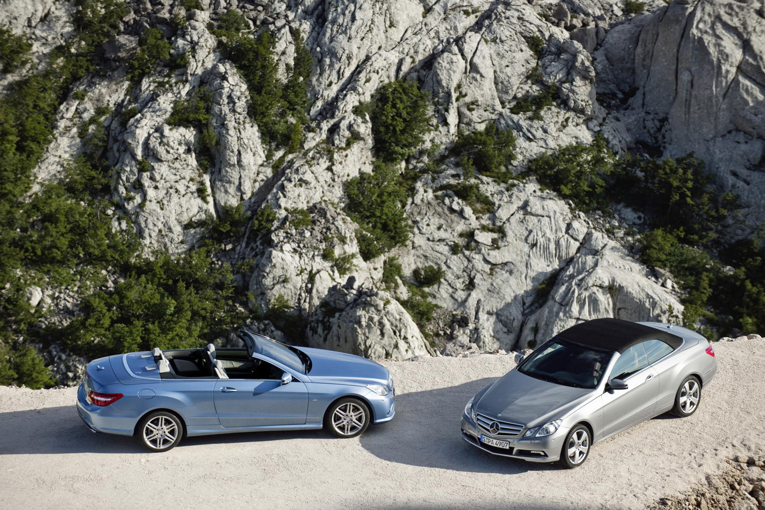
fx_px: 3187
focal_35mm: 150
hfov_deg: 13.7
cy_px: 255
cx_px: 382
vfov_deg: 9.1
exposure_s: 1/640
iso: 100
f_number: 4
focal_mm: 150
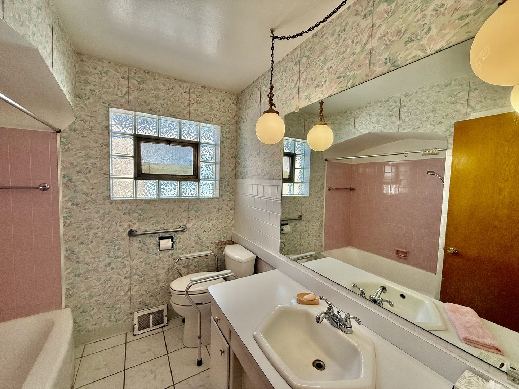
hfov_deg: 102.1
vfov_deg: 85.7
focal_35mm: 14
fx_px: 210
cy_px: 194
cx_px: 260
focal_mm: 2.22
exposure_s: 1/220
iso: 64
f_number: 2.2
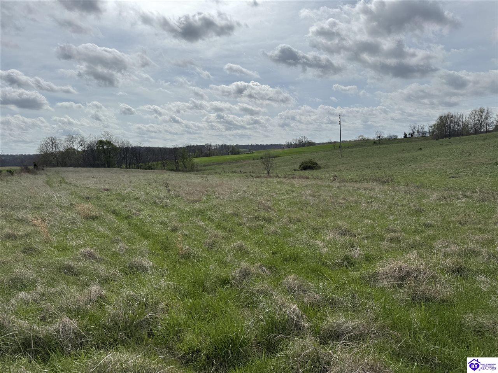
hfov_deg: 71.6
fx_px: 345
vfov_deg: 56.8
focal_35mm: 24
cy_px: 186
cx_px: 249
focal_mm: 6.76
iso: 80
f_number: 1.78
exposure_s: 1/12346
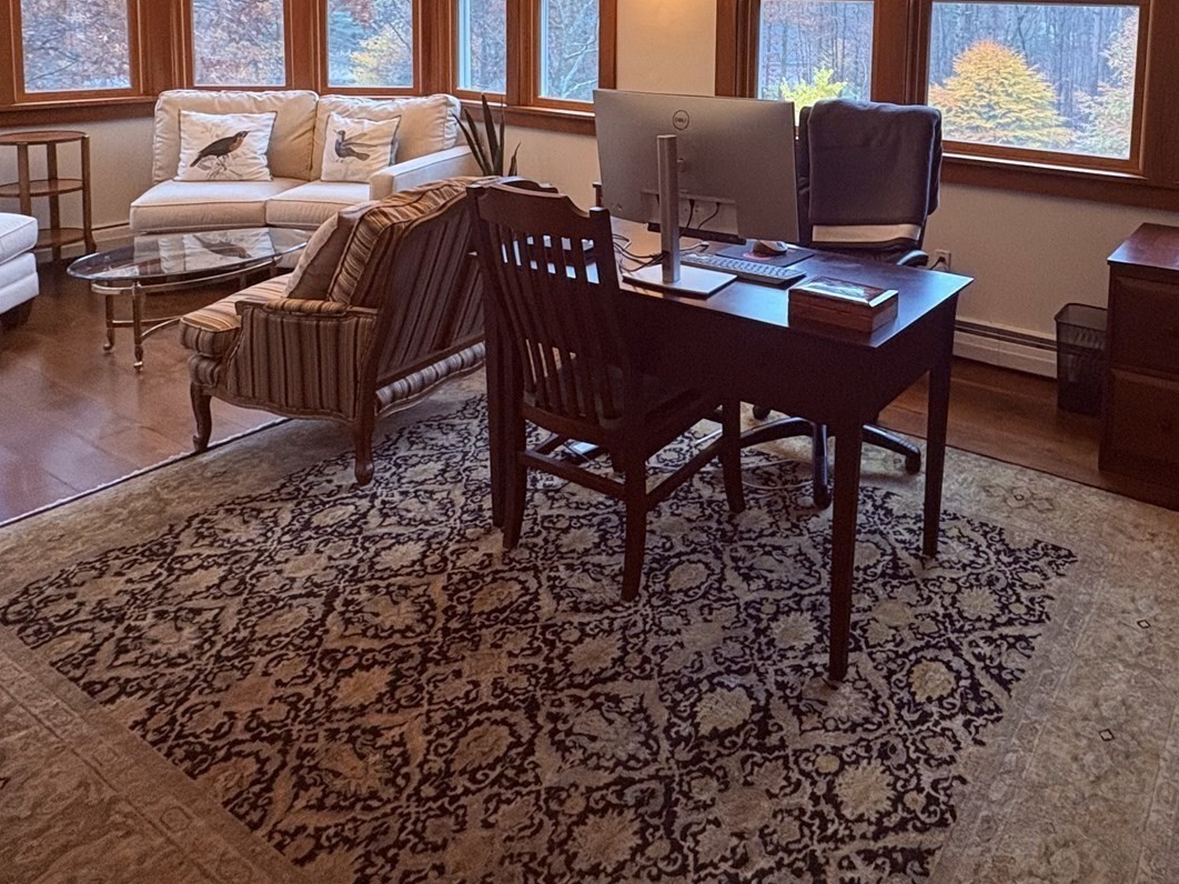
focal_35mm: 27
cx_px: 818
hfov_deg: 63.1
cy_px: 99
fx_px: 919
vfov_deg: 46.6
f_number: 2.2
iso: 250
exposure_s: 1/60
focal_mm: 2.22
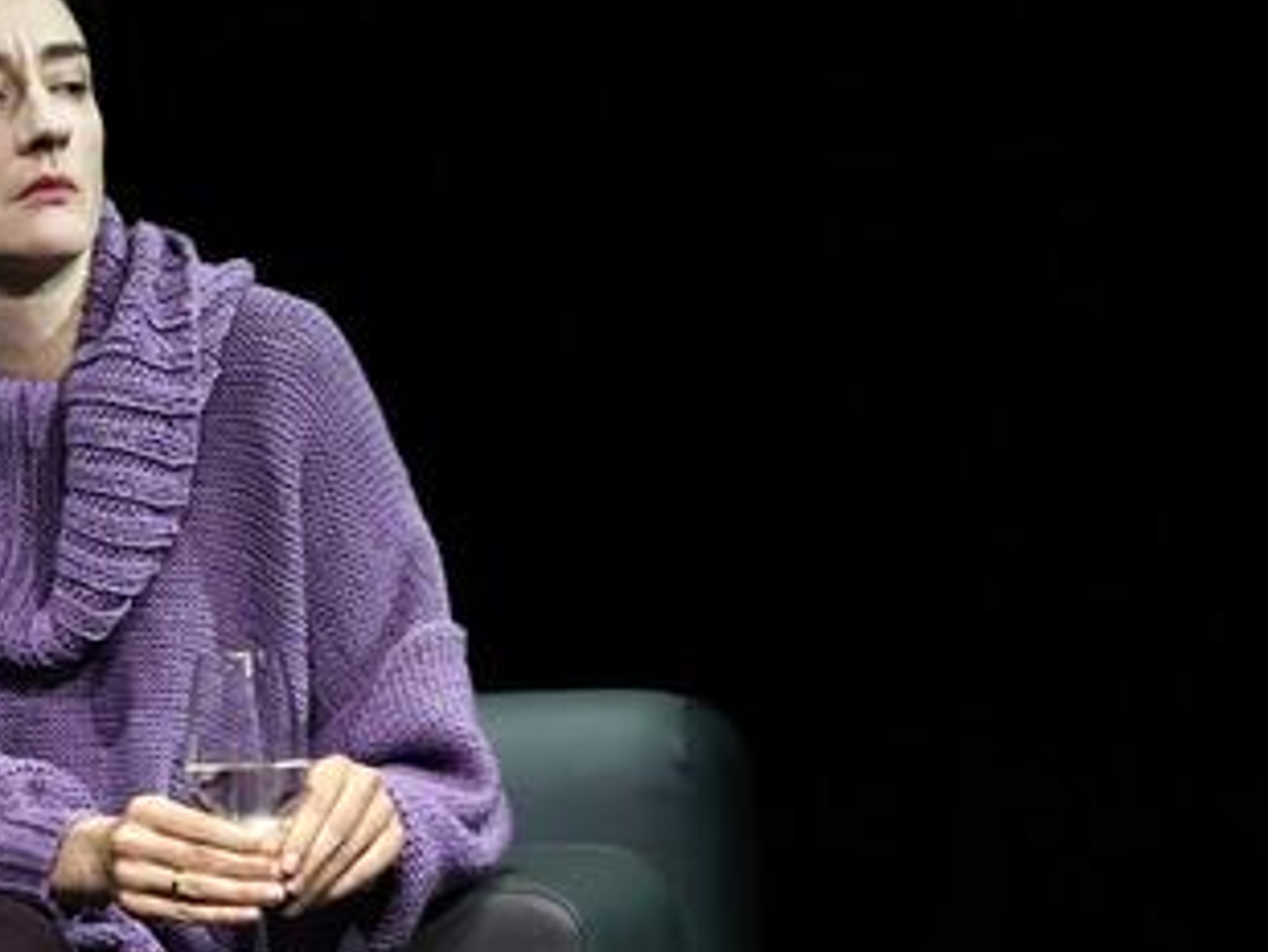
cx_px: 375
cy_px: 472
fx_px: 23196
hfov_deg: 3.1
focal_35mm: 633
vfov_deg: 2.4
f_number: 6.3
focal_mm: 452
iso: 3200
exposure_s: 1/125
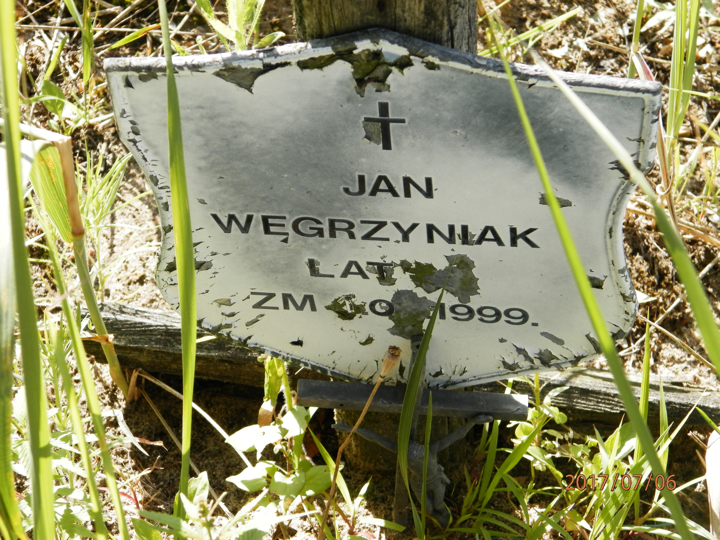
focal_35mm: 106
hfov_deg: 18.5
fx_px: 2205
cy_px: 270
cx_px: 360
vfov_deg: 14.0
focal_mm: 19
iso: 100
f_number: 4.5
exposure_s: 1/160
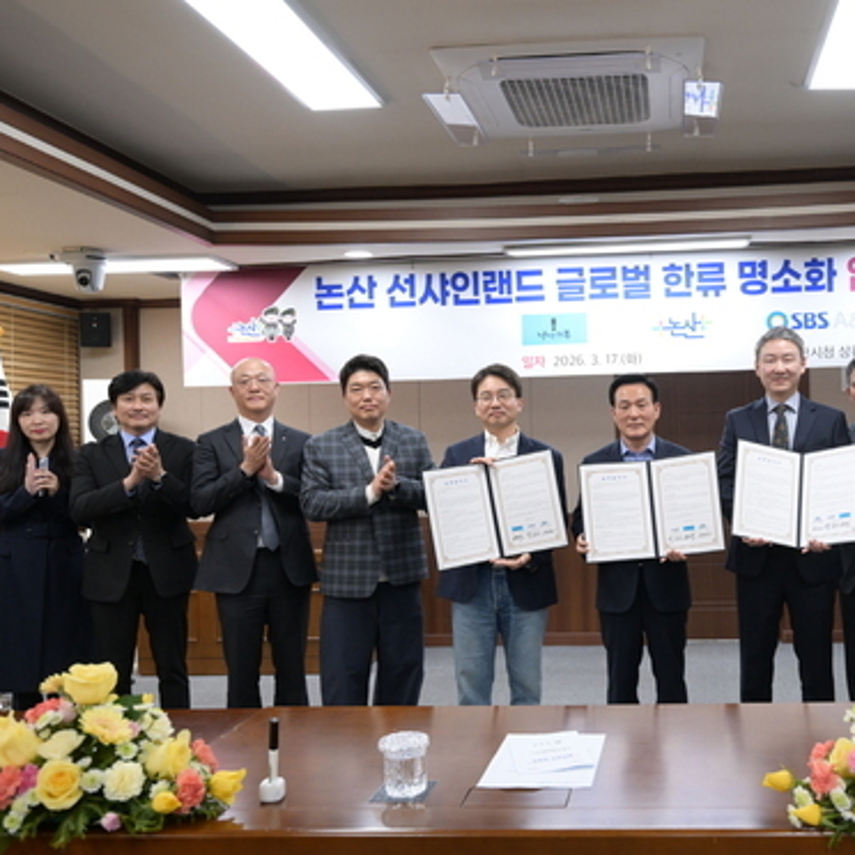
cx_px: 627
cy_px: 444
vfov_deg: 49.7
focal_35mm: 33
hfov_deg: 48.1
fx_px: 922
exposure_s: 1/200
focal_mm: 23
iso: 1250
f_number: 3.5
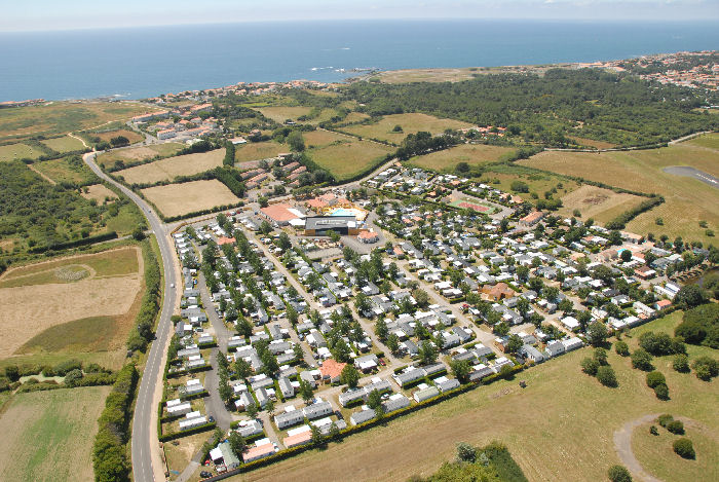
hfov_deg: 67.3
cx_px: 360
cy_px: 241
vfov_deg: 48.1
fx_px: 540
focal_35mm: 27
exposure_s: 1/500
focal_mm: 18
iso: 320
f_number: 8
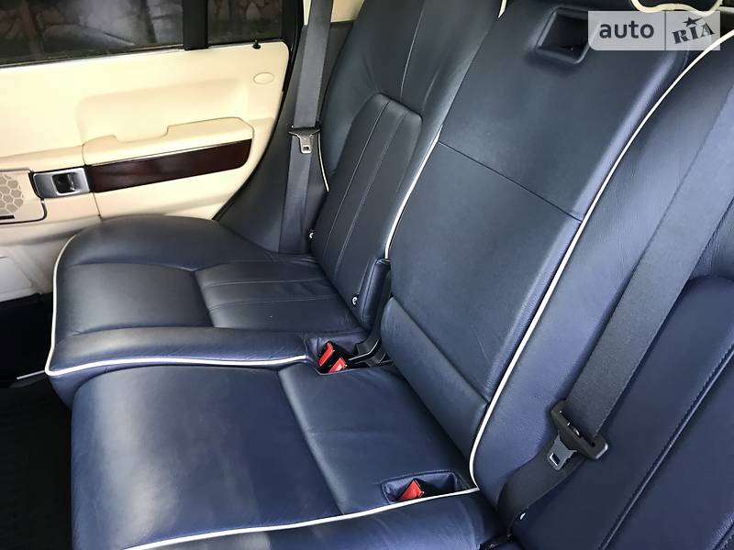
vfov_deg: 49.7
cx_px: 367
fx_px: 594
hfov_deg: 63.4
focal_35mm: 28
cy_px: 275
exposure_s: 1/16
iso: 40
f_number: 1.8
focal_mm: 4
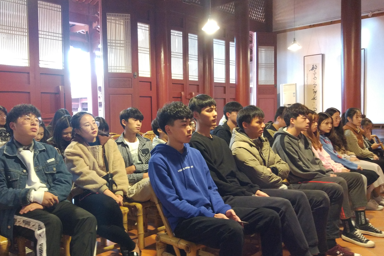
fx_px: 373
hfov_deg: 54.3
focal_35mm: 35
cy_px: 146
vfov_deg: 37.8
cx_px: 166
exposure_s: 1/14
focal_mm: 4.26
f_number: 2
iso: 843
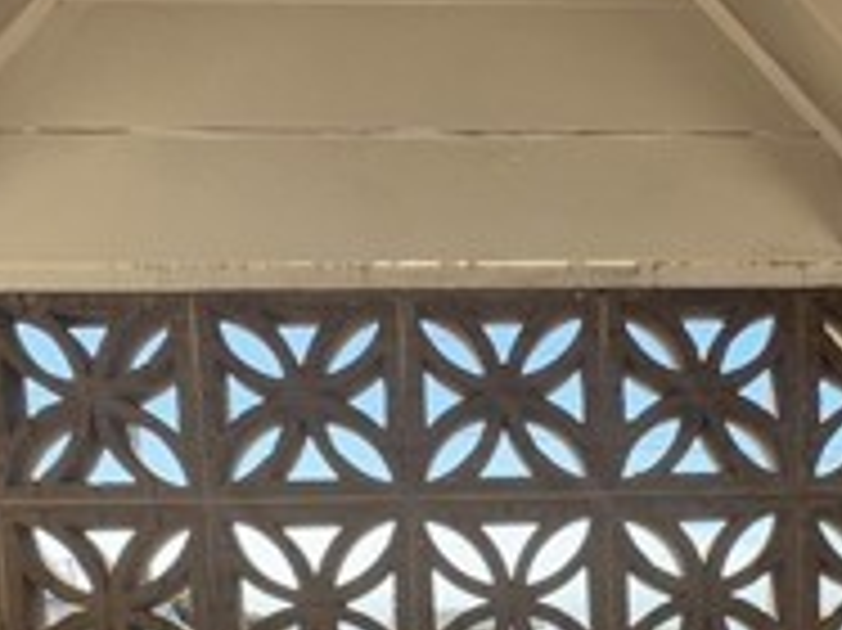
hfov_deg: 39.2
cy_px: 810
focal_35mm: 48
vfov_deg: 26.0
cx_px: 563
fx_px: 1167
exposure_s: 1/456
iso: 40
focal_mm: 2.22
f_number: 2.2
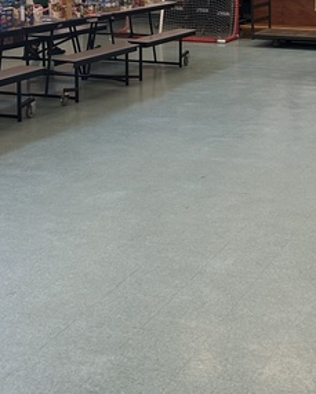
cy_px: 50
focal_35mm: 71
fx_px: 830
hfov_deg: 20.1
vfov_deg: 26.0
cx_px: 386
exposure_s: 1/50
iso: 125
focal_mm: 5.7
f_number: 1.5
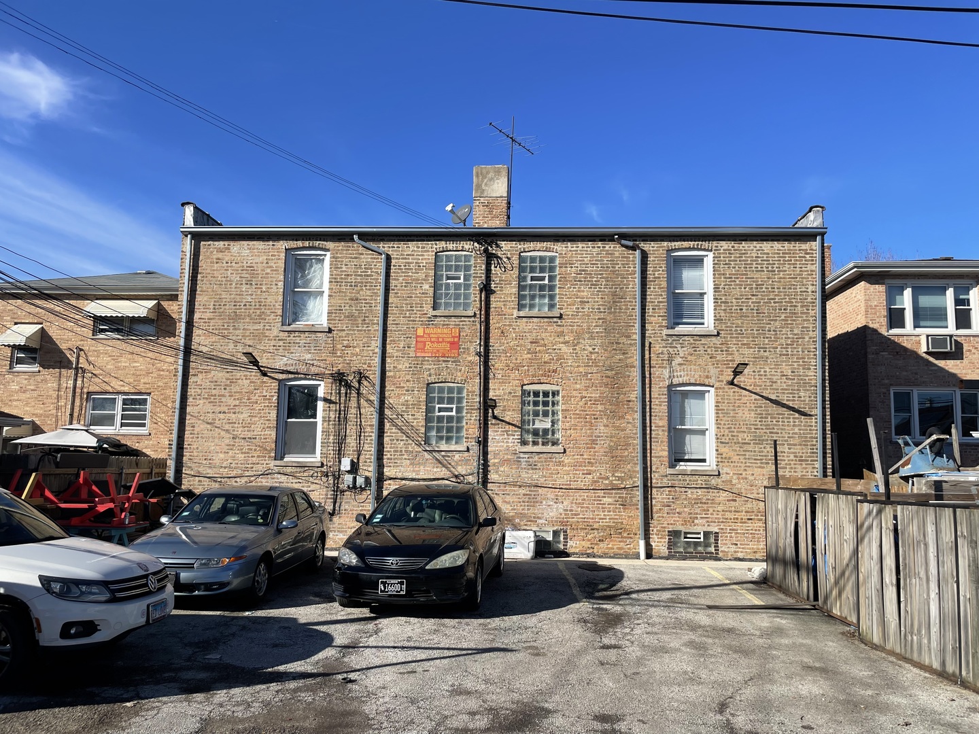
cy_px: 367
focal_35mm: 26
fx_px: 735
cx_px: 490
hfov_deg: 67.3
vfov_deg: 53.1
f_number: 1.6
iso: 32
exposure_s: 1/3040
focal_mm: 4.2
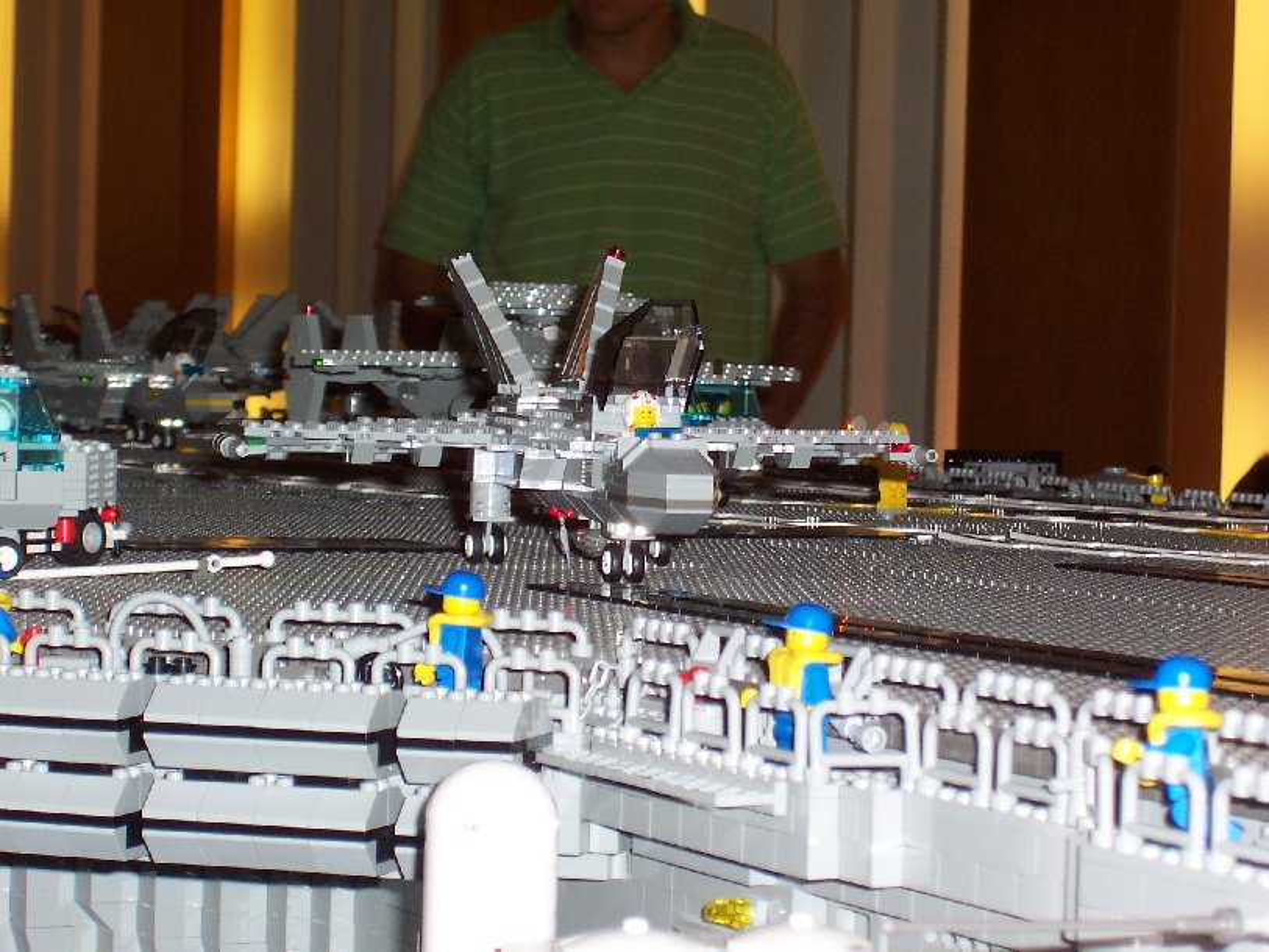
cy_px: 476
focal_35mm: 111
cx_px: 634
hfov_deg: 17.7
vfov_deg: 13.3
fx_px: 4070
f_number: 4.8
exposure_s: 1/90
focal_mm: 16.8
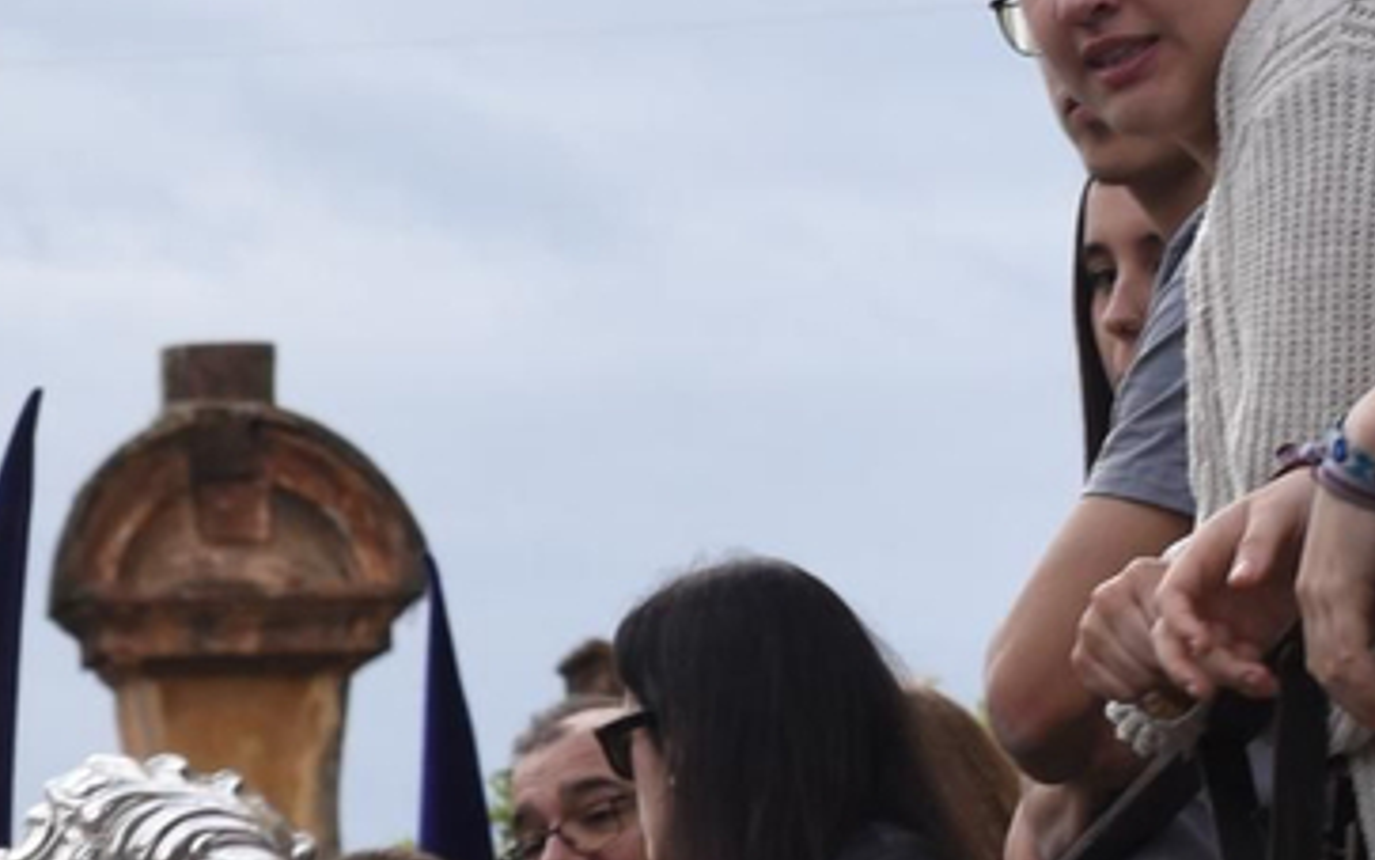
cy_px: 1148
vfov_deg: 4.2
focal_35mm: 315
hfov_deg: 6.5
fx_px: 11806
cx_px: -1182
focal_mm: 70
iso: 250
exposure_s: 1/250
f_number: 7.1
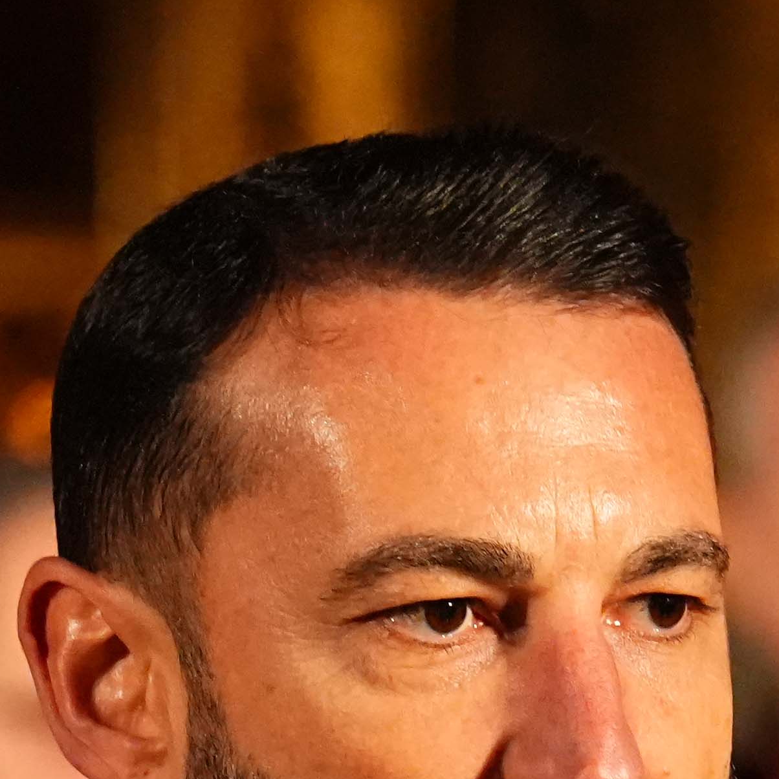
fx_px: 25180
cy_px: 1344
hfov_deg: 1.8
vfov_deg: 1.8
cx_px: 714
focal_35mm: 989
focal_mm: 200
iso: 6400
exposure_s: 1/320
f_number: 5.6
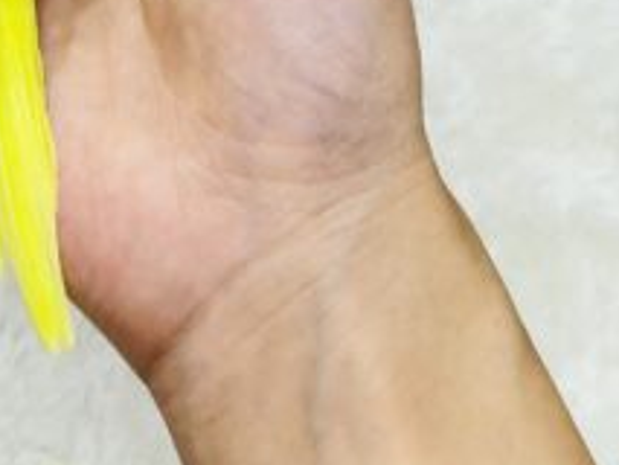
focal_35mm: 78
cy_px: -206
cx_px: 84
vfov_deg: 17.3
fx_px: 1396
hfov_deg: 24.4
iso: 80
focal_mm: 4.25
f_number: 1.8
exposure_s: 1/100
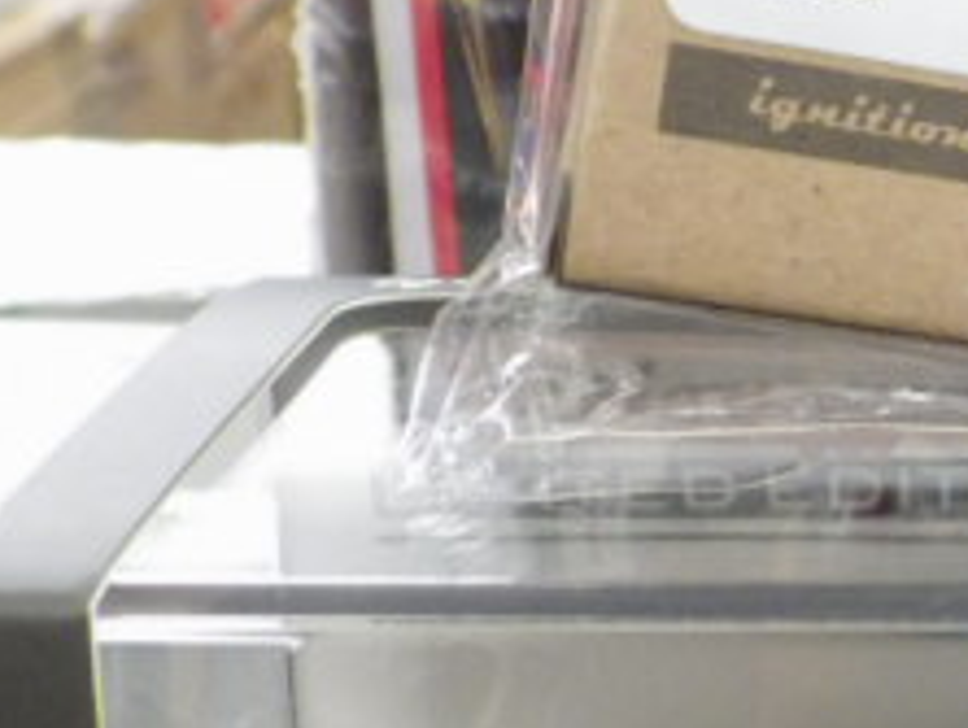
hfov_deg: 15.9
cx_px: 1238
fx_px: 3303
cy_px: 536
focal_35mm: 118
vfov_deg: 12.5
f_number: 3.6
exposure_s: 1/30
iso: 800
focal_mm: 7.4
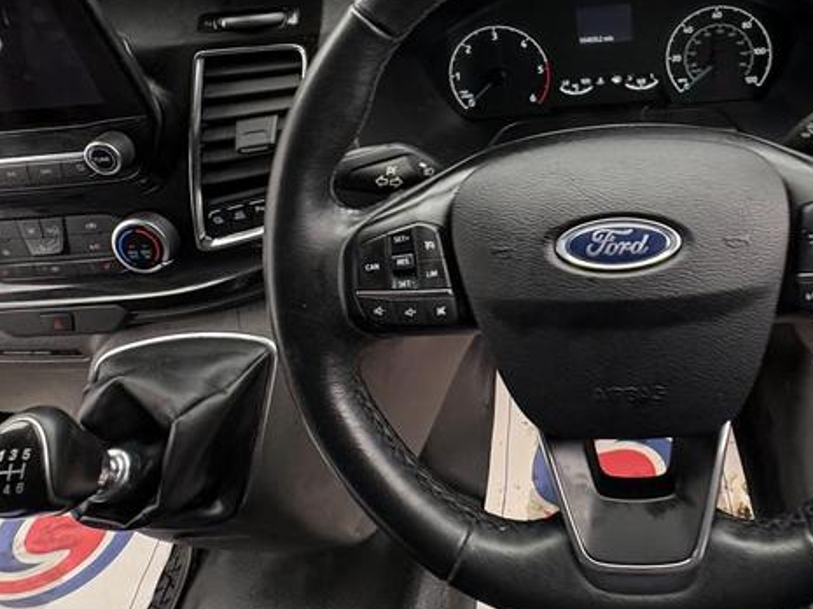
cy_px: 74
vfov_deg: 46.8
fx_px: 634
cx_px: 558
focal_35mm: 27
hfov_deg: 63.3
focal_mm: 2.22
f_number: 2.2
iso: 250
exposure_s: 1/60
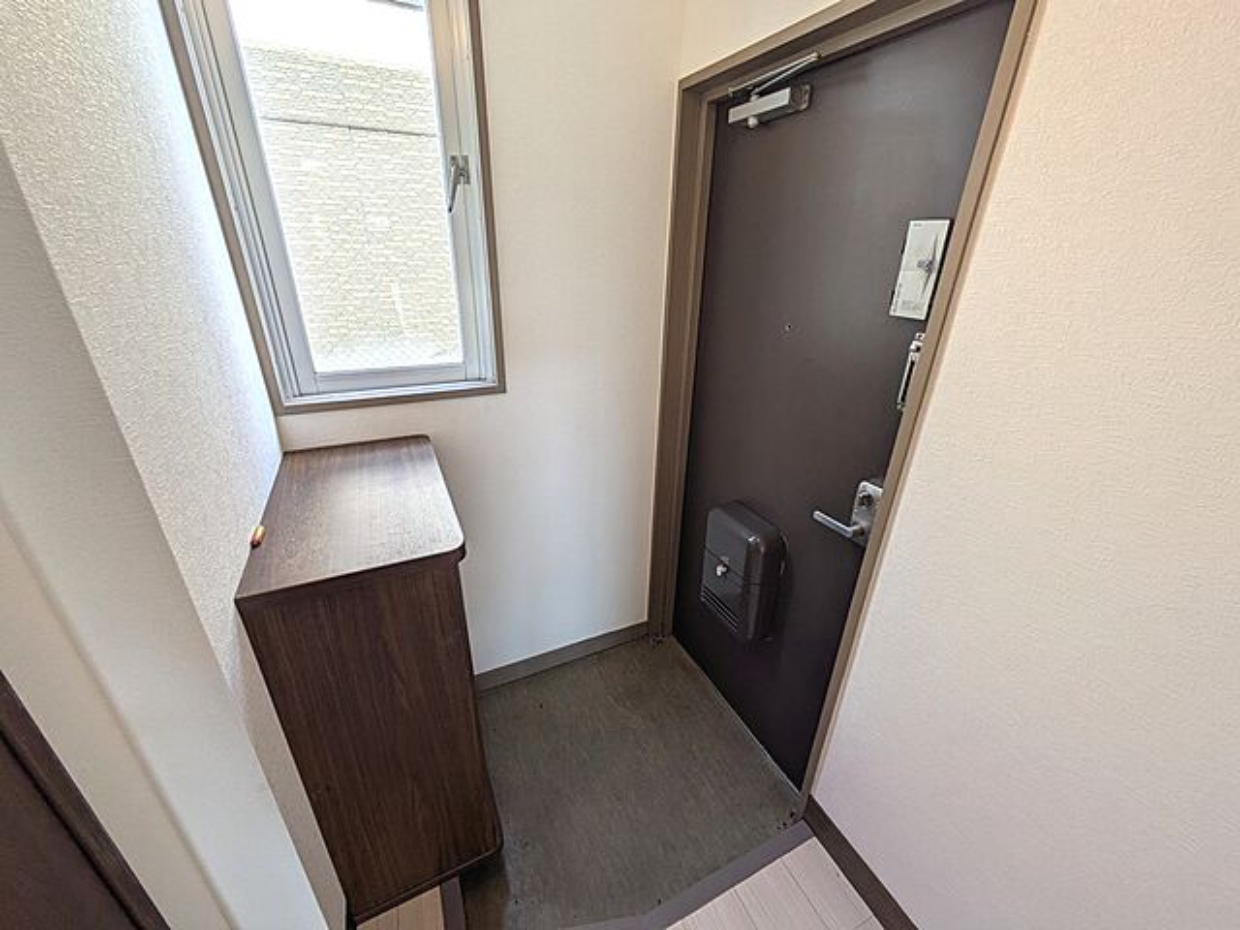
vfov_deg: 85.7
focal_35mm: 14
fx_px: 502
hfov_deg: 102.1
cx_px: 620
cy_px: 465
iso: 40
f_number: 2.2
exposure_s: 1/120
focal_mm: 1.83
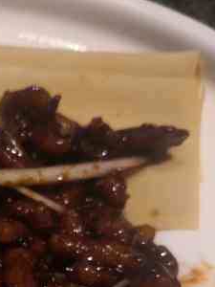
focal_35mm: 84
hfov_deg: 16.6
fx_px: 696
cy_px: 353
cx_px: -61
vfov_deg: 21.5
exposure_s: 1/101
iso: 50
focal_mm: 3.95
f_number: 1.6
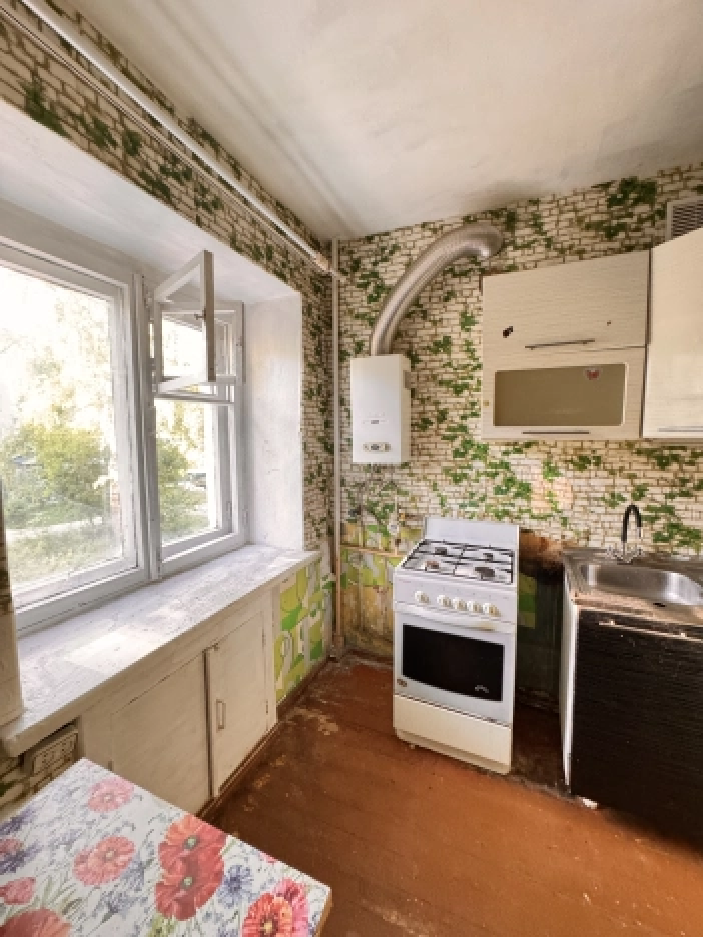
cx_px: 352
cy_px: 468
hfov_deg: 85.7
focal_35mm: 14
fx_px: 379
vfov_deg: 102.1
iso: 640
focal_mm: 2.22
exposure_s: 1/50
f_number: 2.2
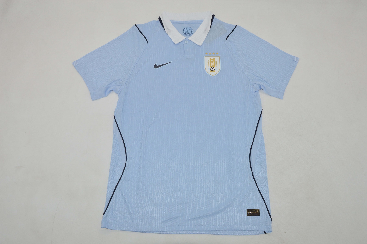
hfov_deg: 59.5
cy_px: 122
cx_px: 184
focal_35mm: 32
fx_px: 321
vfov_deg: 41.6
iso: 400
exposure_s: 1/200
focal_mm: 21
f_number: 11
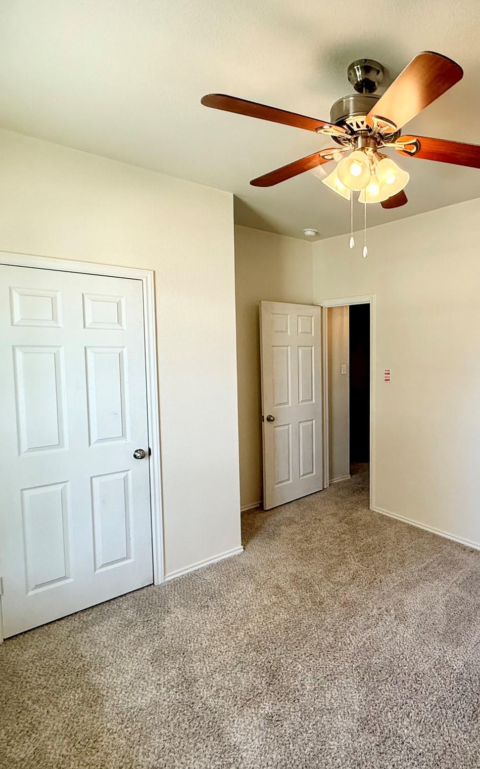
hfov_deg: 56.0
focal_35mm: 20
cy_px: 381
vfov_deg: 85.1
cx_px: 374
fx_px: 419
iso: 200
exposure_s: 1/120
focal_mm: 2.22
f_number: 2.2
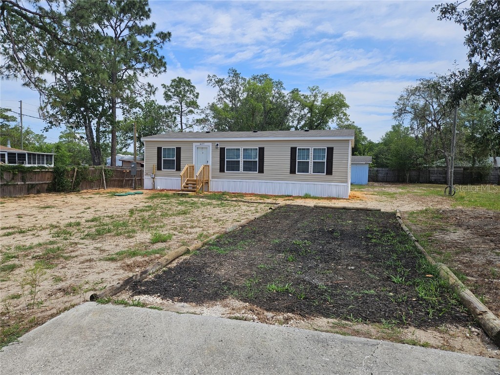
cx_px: 250
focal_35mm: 23
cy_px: 188
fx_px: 332
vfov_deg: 58.9
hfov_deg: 73.9
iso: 25
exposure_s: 1/1814
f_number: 1.8
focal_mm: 5.4
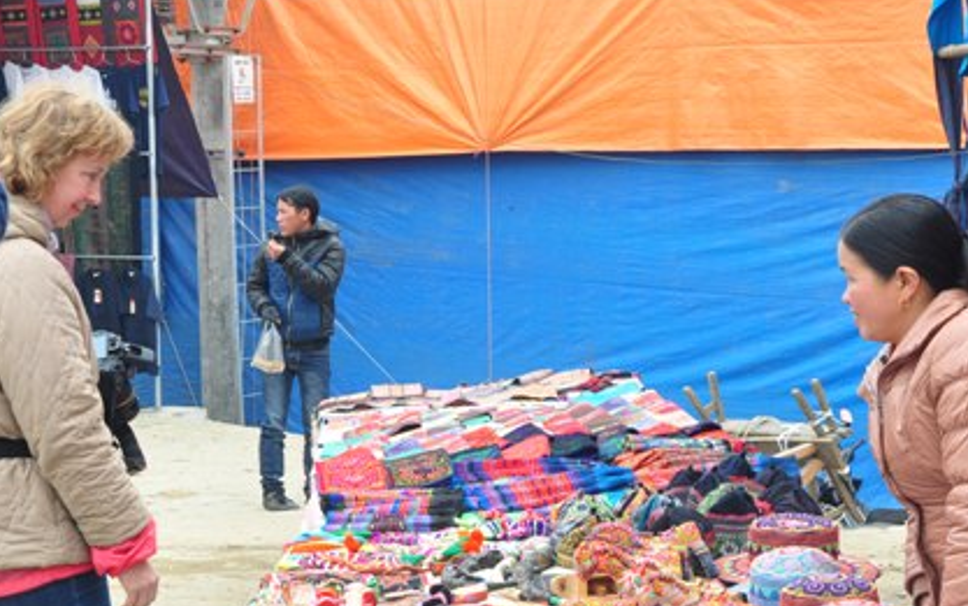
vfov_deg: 14.7
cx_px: 432
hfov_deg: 23.3
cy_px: 426
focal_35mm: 89
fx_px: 2349
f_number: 9
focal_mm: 38
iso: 400
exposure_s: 1/100
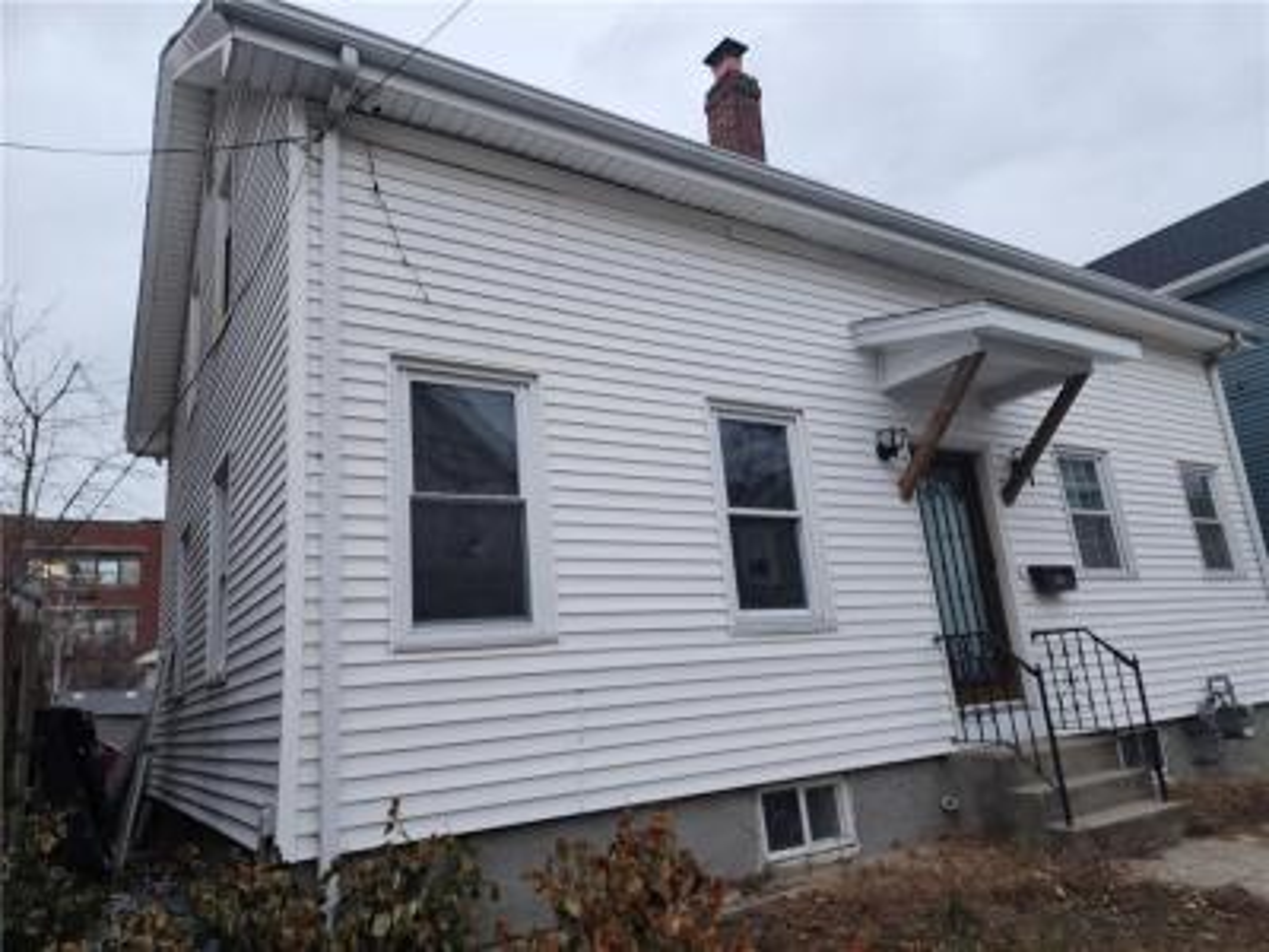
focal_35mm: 23
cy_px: 476
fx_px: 843
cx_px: 634
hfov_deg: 73.9
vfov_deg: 58.9
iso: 100
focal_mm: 6.4
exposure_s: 1/180
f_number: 1.8
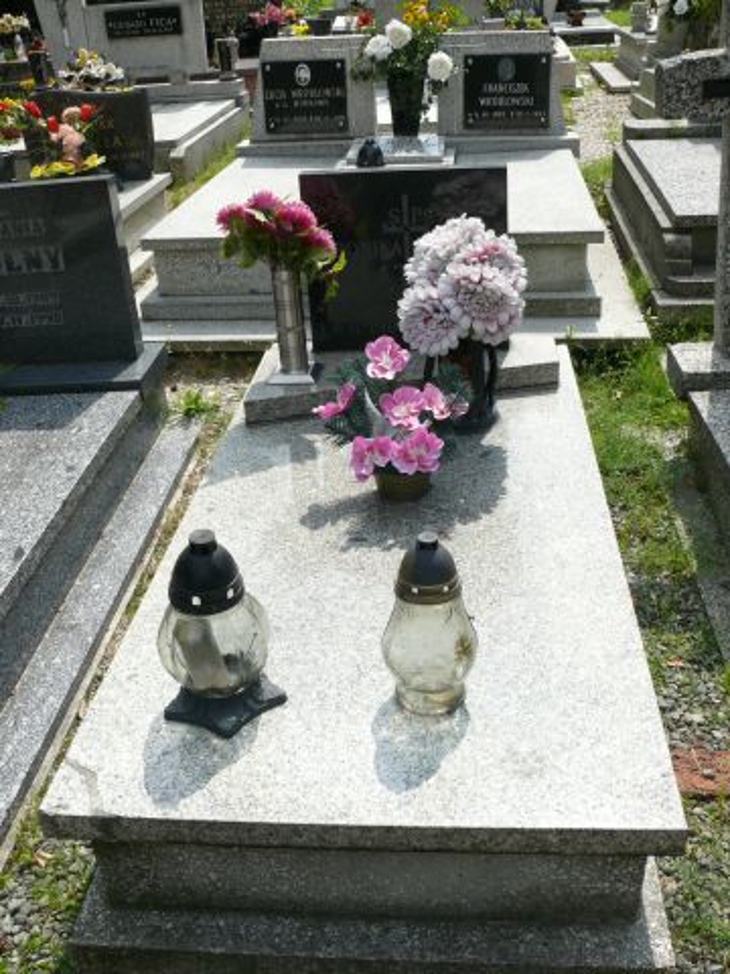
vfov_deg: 52.6
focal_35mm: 35
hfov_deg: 40.7
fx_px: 984
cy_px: 487
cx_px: 365
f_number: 5.6
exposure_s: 1/320
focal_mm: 7.4
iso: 100
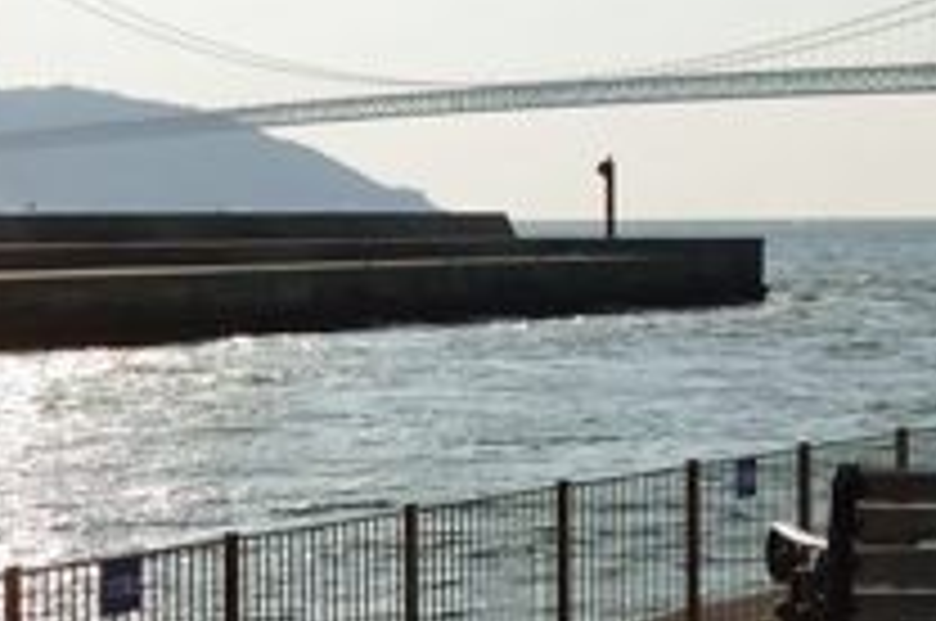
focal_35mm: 133
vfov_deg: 10.3
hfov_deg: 15.0
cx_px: -108
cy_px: 212
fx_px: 3453
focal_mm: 18
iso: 560
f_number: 5.6
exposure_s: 1/8000
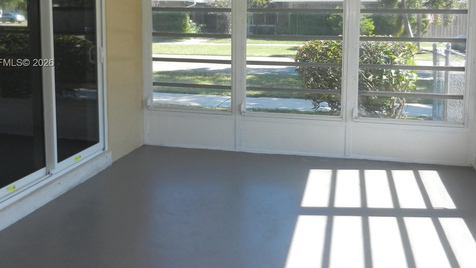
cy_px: 63
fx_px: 467
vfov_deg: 31.4
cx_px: 251
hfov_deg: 54.0
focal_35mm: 37
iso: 160
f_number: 3.5
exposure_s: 1/160
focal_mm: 4.5
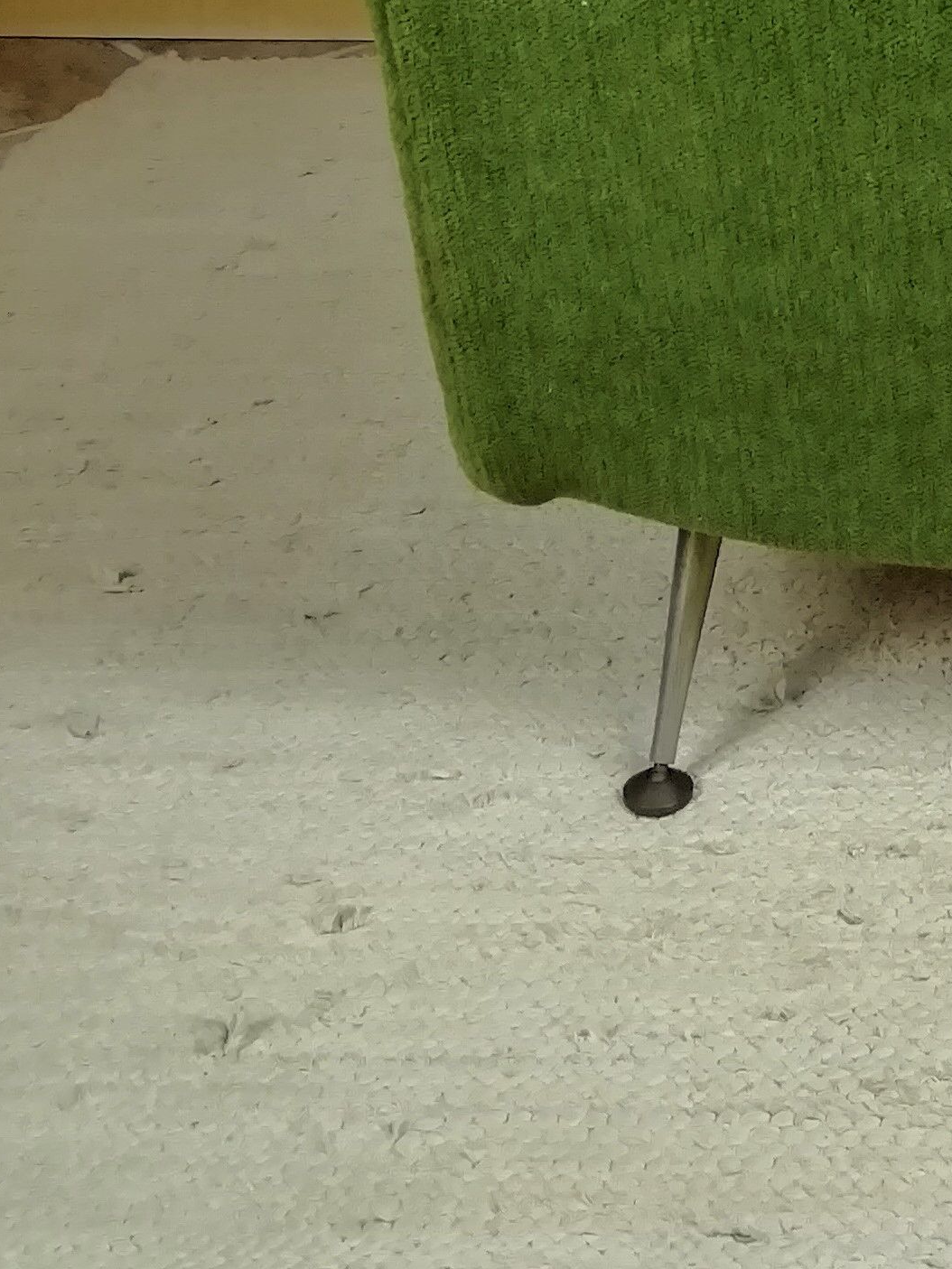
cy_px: -320
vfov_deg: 22.9
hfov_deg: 17.7
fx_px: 2823
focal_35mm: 77
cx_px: 1284
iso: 125
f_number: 2.2
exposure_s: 1/33.3
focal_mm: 3.21
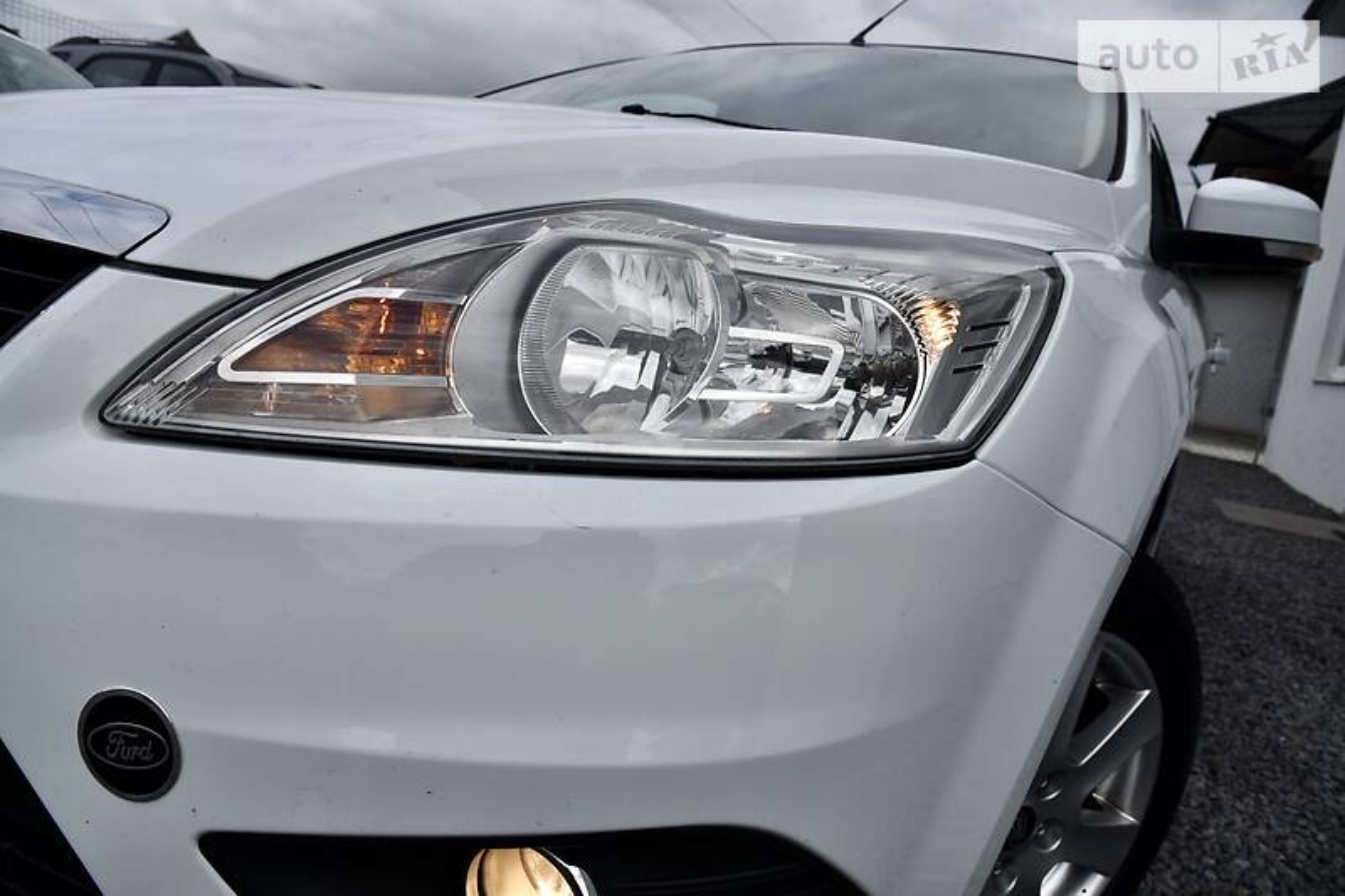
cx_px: 672
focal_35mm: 24
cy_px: 448
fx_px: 896
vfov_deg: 53.1
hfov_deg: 73.8
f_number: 10
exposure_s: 1/400
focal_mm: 24
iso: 200
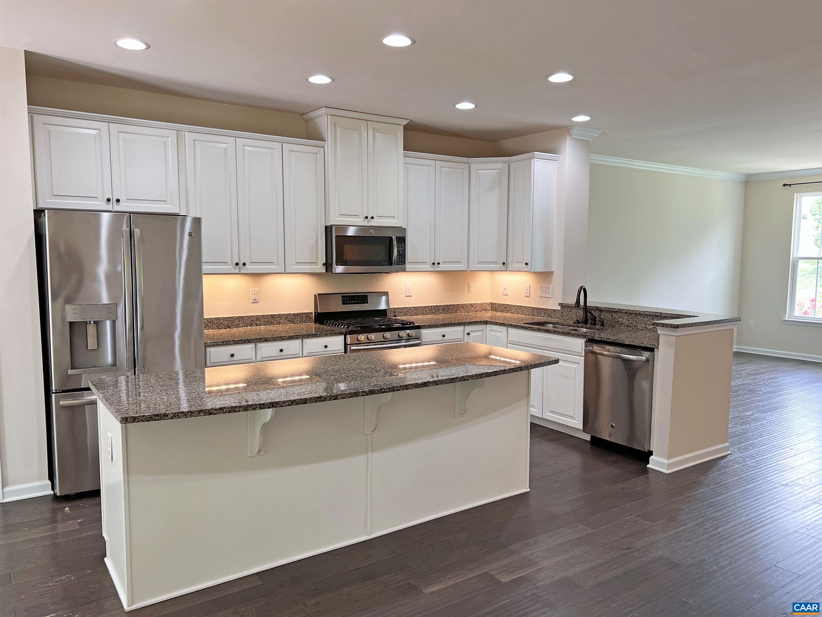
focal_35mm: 26
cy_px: 308
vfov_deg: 53.1
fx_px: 617
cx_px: 411
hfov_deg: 67.3
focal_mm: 5.7
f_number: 1.5
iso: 100
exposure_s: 1/120
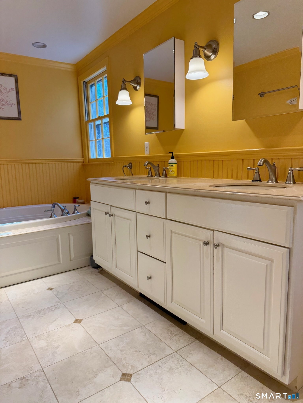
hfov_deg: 56.8
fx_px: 280
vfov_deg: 71.6
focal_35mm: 24
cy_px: 202
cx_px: 152
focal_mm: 6.76
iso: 80
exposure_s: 1/200
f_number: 1.78
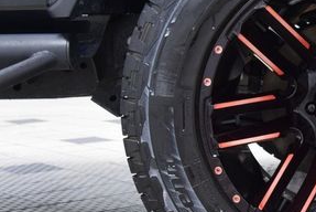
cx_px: 351
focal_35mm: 107
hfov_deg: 18.3
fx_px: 940
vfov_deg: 12.8
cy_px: 100
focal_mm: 32
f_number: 6.3
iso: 1600
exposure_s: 1/15
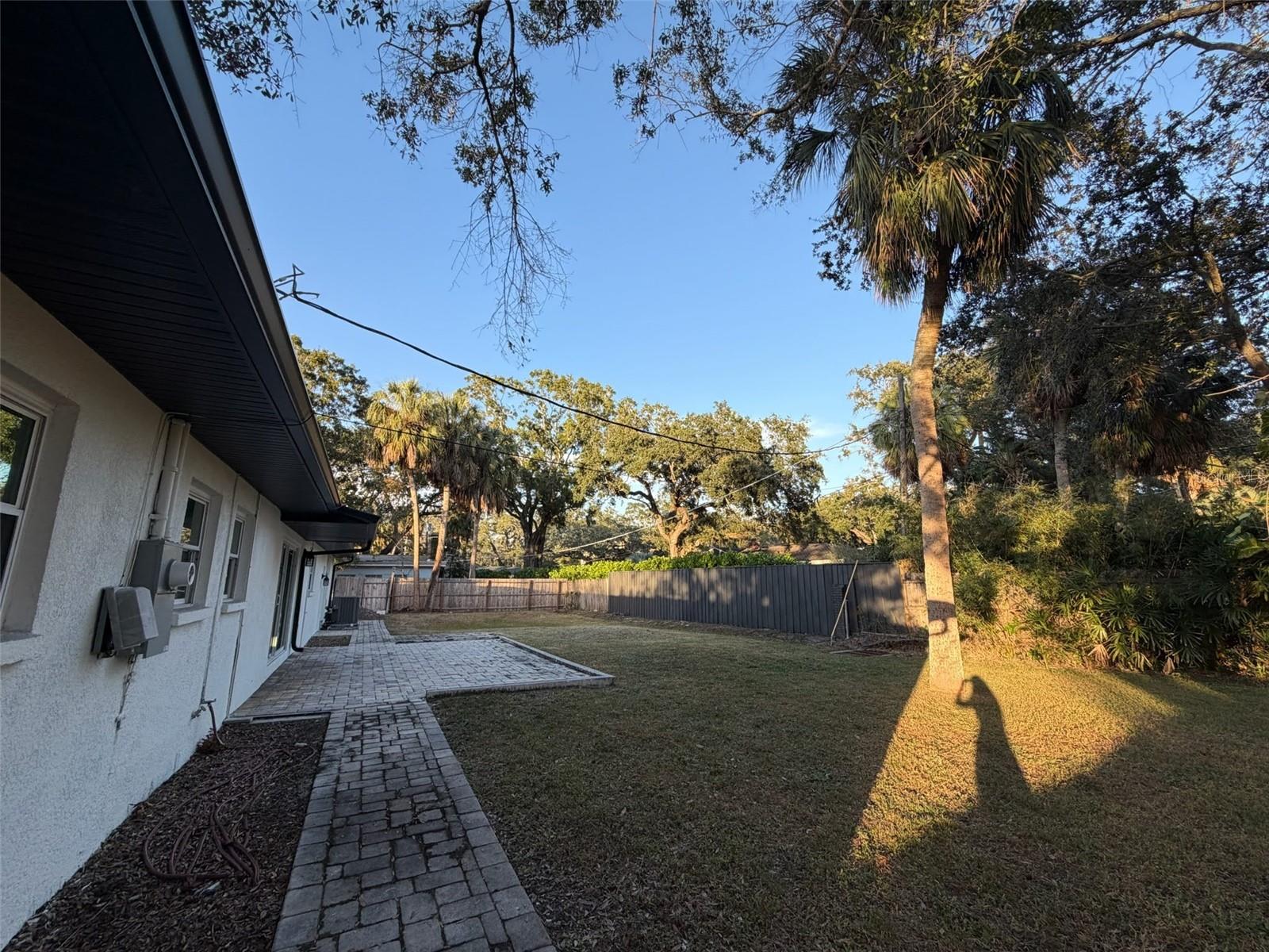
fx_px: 513
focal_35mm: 14
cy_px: 476
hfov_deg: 102.1
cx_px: 634
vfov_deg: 85.7
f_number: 2.2
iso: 64
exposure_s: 1/442
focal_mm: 2.22
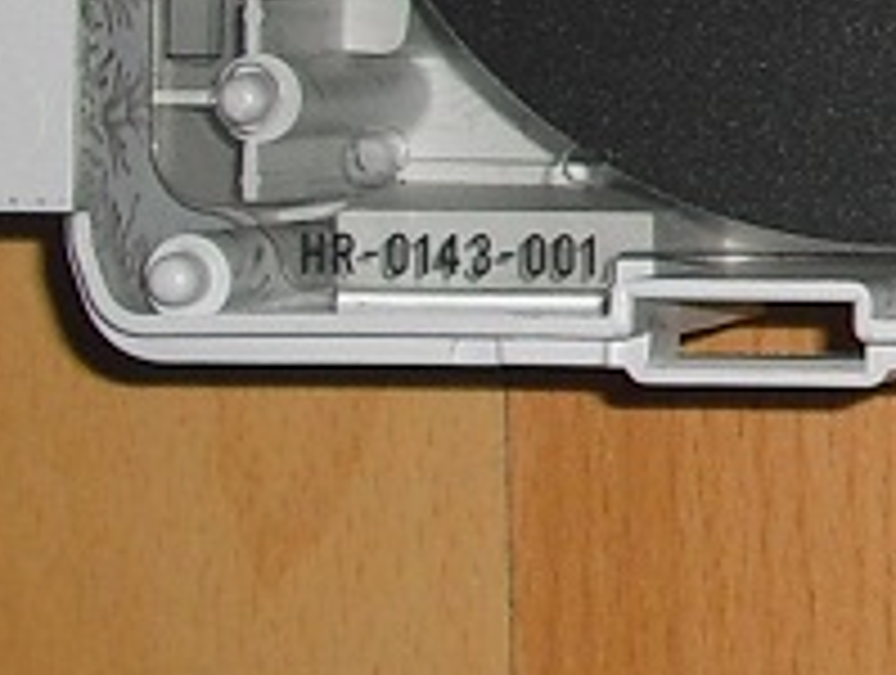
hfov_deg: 7.2
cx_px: 2472
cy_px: -414
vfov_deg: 5.9
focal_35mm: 249
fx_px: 6457
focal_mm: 6.2
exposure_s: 1/60
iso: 64
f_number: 2.8
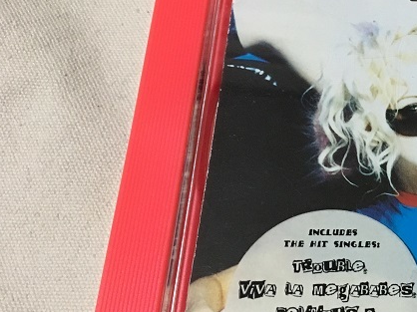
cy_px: 136
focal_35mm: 70
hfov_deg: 25.2
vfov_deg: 21.0
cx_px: 493
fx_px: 843
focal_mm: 4.15
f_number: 2.2
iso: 160
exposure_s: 1/33
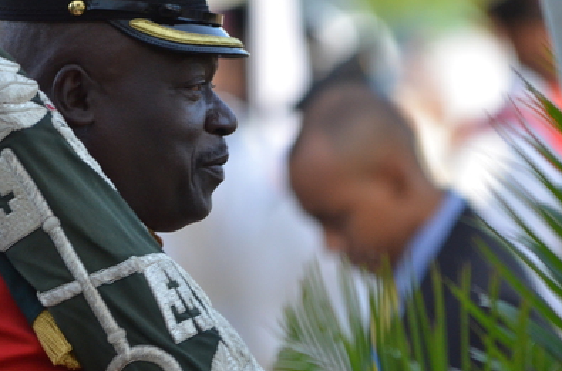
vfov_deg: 1.3
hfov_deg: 1.9
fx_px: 16548
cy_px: 187
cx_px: 242
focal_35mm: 1063
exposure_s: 1/640
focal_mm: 400
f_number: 5.6
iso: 800
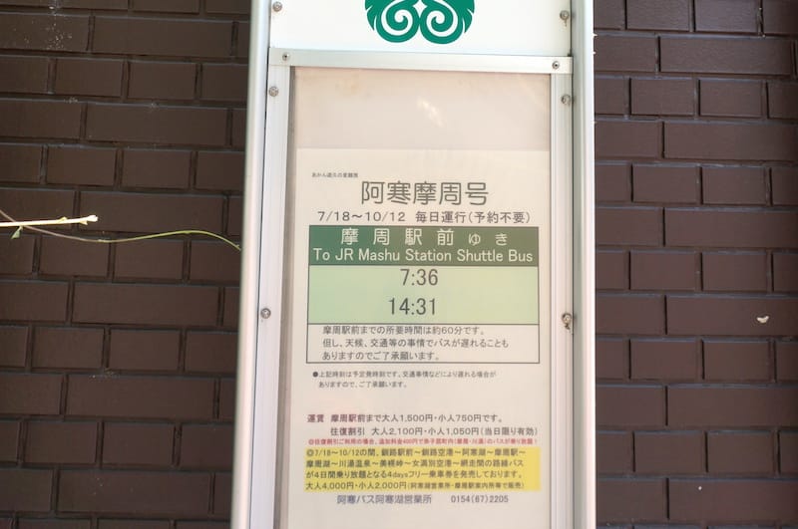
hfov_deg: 73.8
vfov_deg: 53.0
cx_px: 399
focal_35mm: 24
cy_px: 264
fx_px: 531
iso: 100
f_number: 8
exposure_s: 1/125
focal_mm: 16
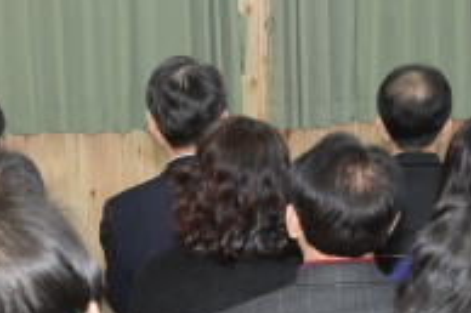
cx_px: 646
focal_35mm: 140
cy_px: 273
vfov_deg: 9.7
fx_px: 1830
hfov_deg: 14.0
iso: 800
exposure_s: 1/60
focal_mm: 34
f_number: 7.1
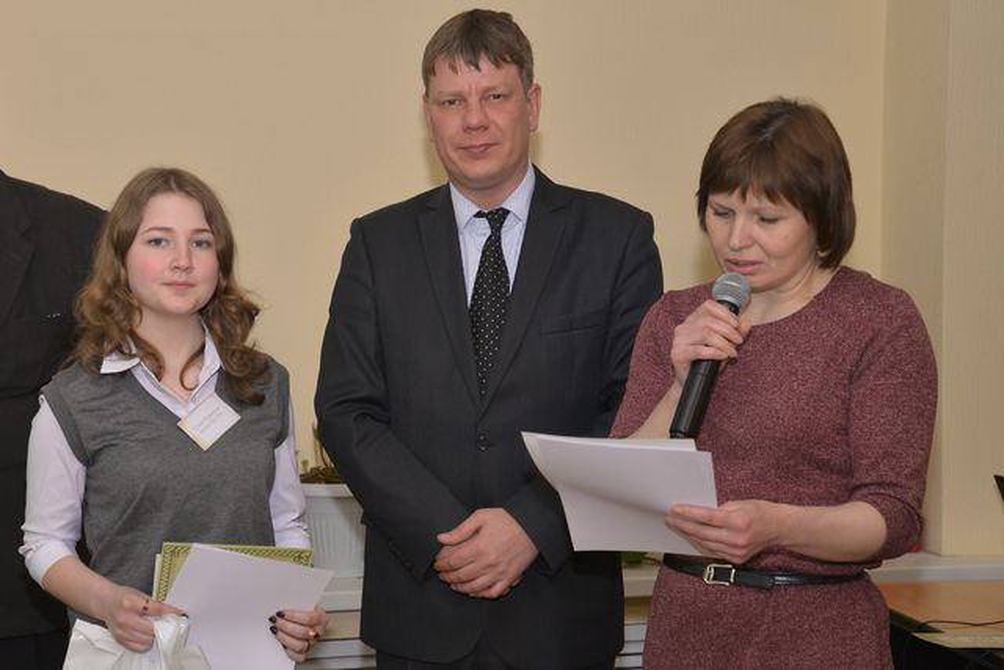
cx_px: 502
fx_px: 1339
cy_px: 335
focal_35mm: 48
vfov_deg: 28.1
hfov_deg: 41.1
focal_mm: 48
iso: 800
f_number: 4.5
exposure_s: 1/125
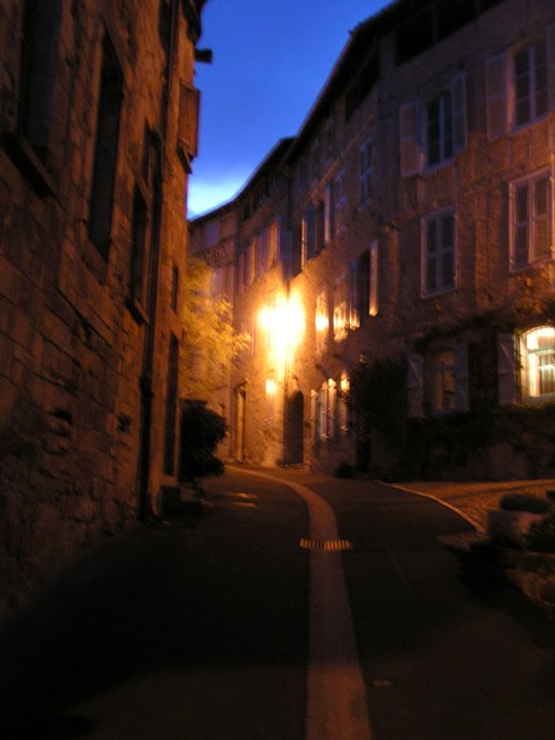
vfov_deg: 43.8
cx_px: 278
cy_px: 370
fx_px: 919
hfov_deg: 33.6
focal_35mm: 43
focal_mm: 6.6
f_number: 2.8
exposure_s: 1/1.3
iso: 200
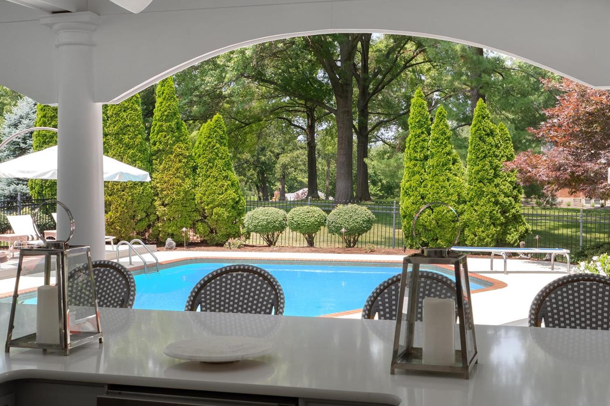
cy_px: 186
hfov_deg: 39.6
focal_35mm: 50
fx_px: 847
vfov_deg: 27.0
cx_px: 334
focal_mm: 22
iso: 400
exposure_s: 1/100
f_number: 8
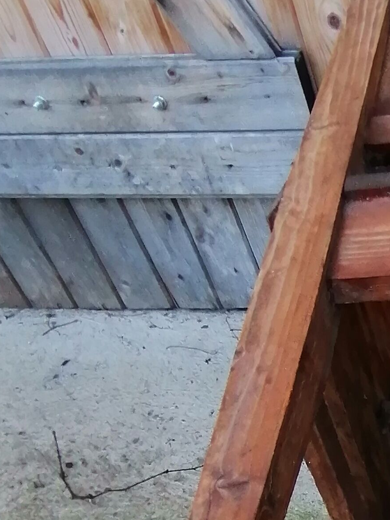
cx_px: 531
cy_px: 544
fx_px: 916
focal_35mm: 61
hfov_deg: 21.3
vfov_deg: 29.2
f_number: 2.4
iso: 100
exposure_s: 1/100
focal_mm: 1.78
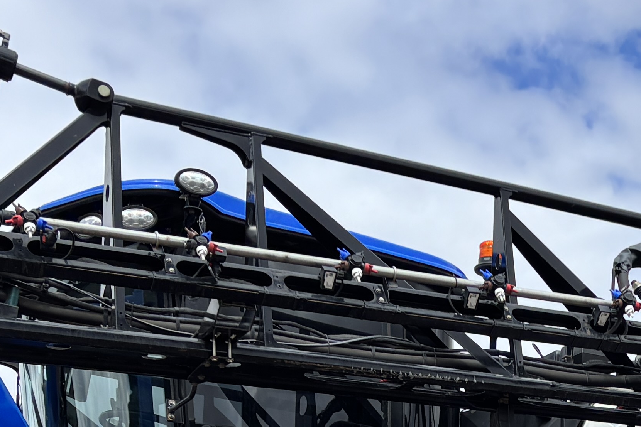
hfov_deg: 21.2
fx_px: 1656
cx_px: 638
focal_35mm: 93
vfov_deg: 13.7
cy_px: 656
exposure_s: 1/3021
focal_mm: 5.96
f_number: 1.6
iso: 50
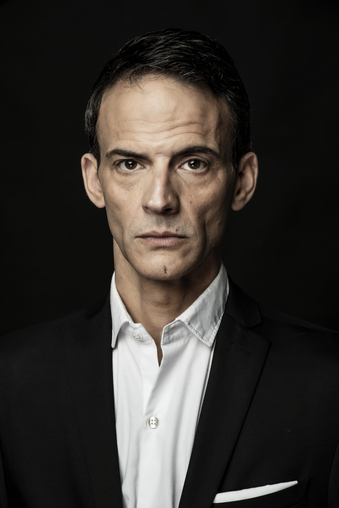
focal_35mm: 160
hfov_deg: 8.6
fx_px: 2258
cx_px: 170
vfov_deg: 12.8
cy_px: 254
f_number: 10
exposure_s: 1/125
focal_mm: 160
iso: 80
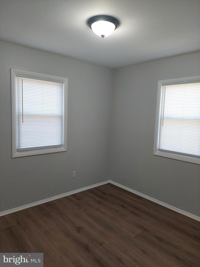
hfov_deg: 56.8
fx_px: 185
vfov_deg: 71.6
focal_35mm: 24
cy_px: 134
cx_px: 100
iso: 200
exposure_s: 1/120
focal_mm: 5.23
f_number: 1.8
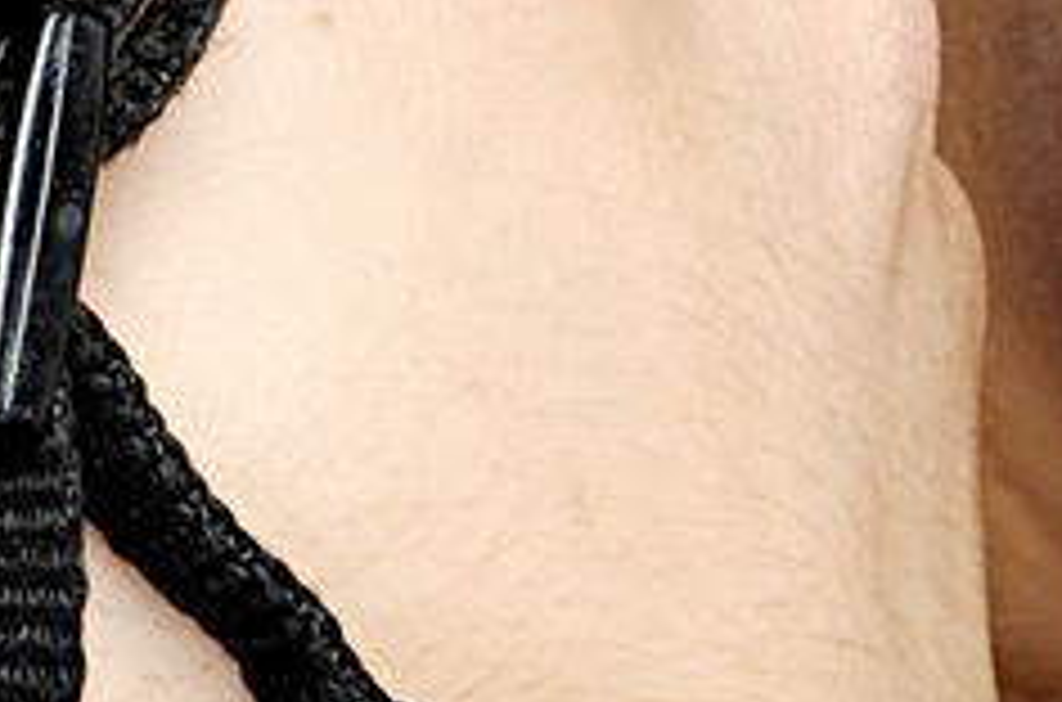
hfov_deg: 1.4
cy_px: 292
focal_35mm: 1476
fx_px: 43437
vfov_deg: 0.9
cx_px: 1264
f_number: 9
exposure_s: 1/100
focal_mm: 145
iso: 200
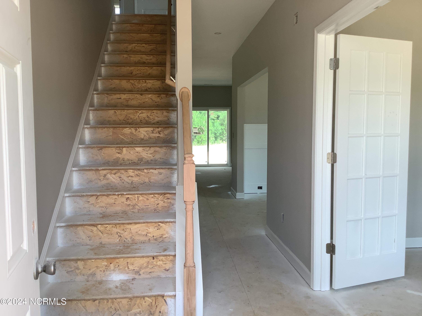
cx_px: 211
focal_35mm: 31
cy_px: 158
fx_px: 378
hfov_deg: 58.4
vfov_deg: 45.4
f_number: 2.4
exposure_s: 1/120
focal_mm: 3.3
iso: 32
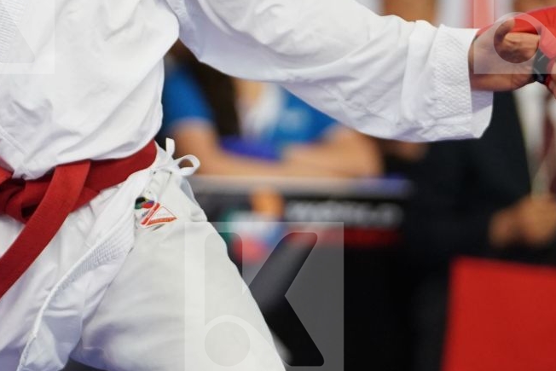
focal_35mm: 428
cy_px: -3
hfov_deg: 4.8
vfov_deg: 3.2
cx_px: 264
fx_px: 6611
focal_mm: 155
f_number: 2.8
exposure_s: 1/1000
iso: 2000
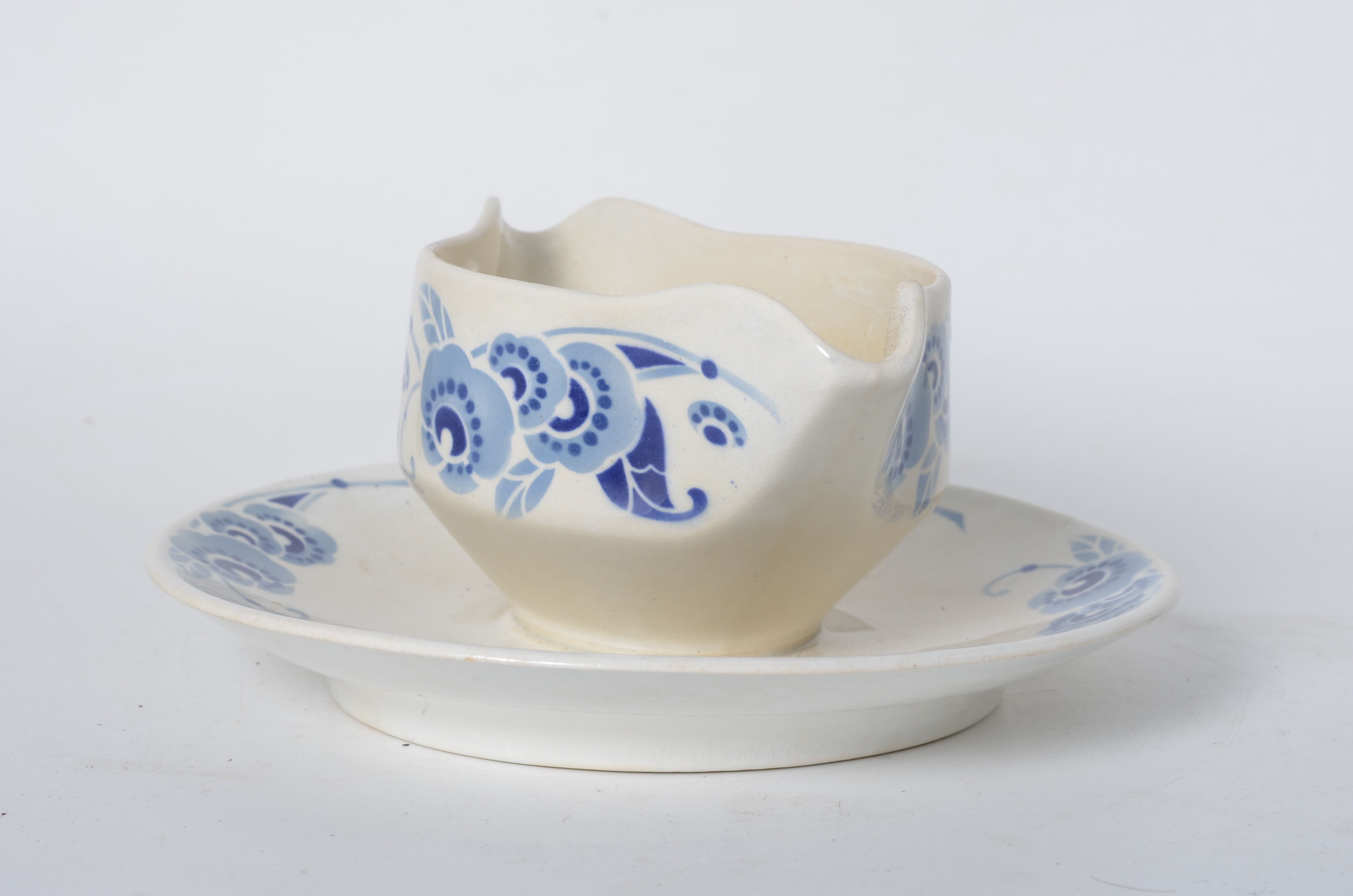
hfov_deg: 27.0
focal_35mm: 75
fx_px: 2813
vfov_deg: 18.1
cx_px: 676
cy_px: 448
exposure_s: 1/125
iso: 100
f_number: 11
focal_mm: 50
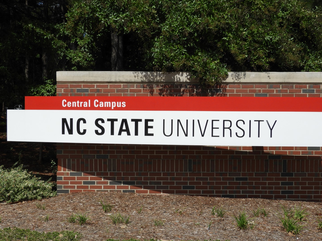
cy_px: 120
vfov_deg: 32.2
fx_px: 419
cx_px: 161
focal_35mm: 45
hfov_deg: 42.1
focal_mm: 8.1
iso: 100
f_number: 4
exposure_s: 1/1600
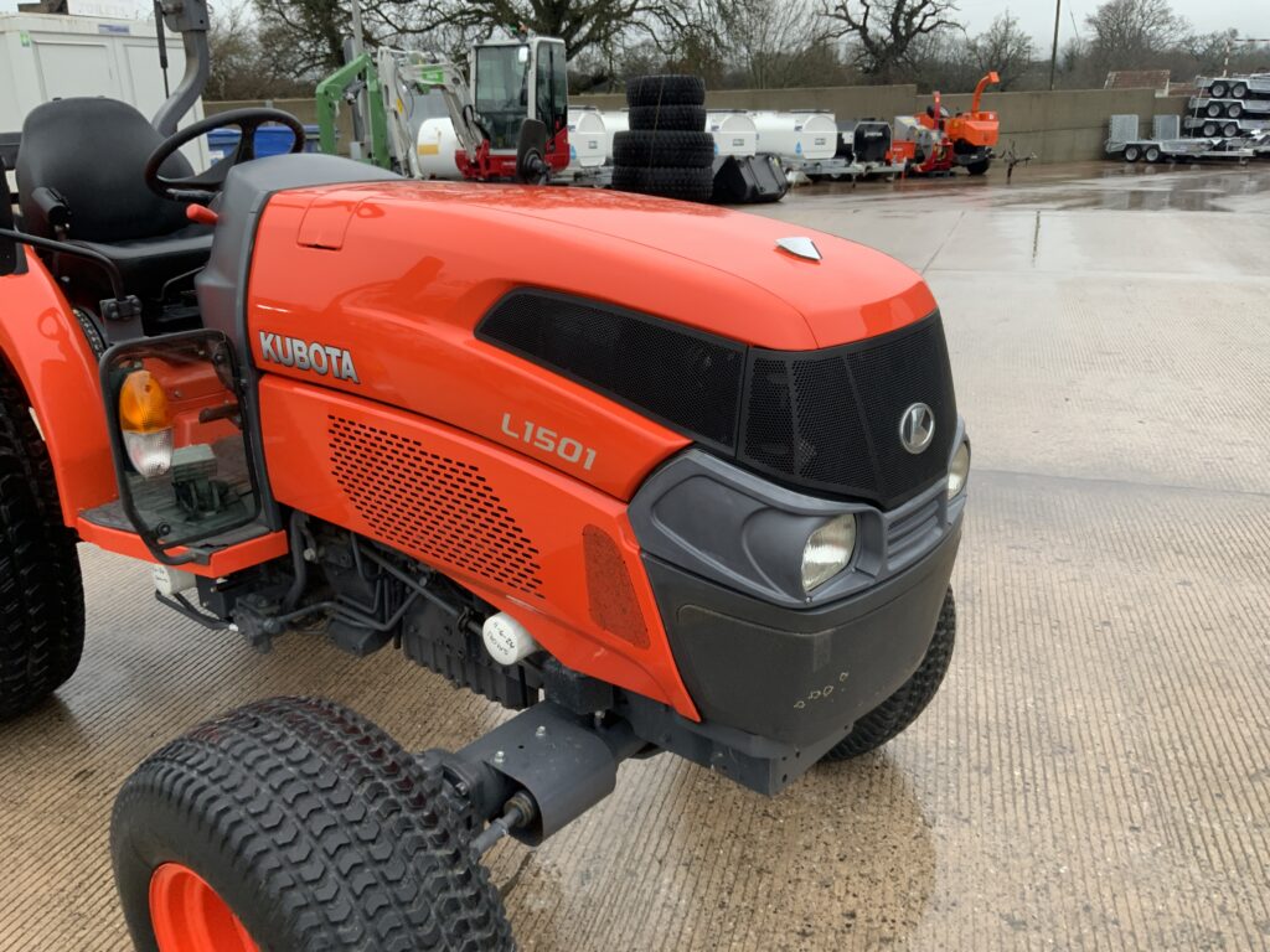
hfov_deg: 61.7
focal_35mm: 29
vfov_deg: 48.2
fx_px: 1064
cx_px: 635
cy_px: 476
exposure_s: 1/122
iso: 40
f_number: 1.8
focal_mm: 3
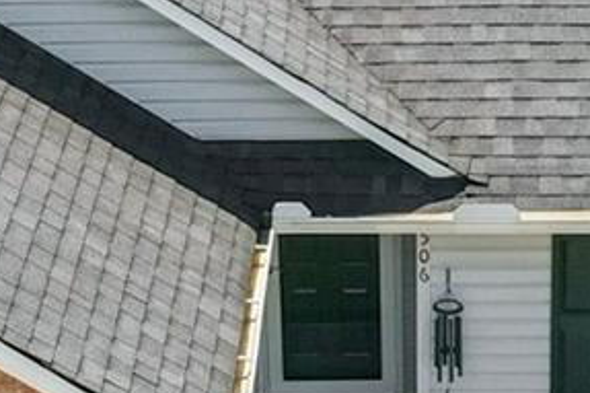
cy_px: 196
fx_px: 2571
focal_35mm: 157
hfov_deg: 13.1
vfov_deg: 8.7
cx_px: 432
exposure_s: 1/200
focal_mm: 8.4
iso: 140
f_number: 2.8
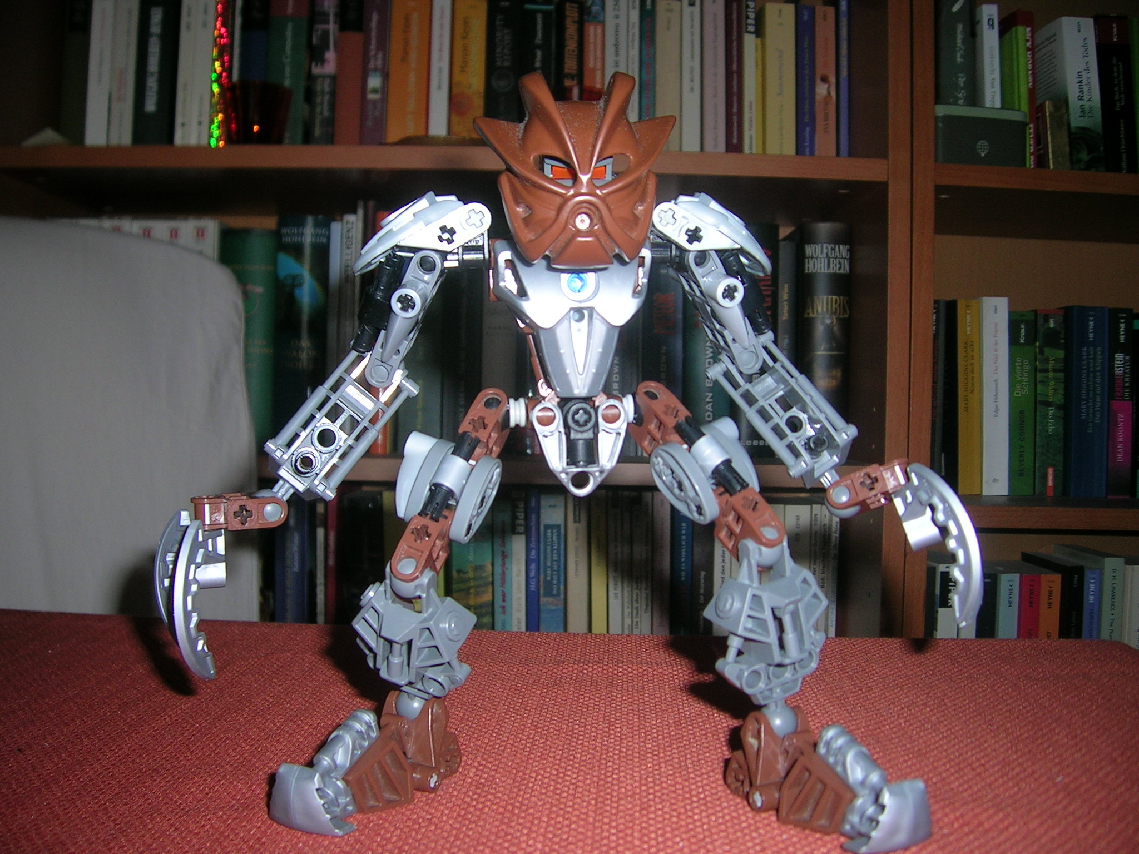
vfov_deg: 40.7
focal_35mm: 35
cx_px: 570
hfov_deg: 52.6
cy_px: 427
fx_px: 1152
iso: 50
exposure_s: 1/60.1
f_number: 2.8
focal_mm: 5.4
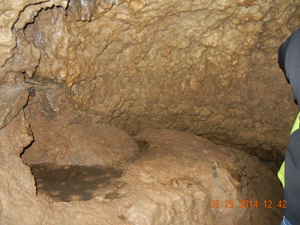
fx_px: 269
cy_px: 112
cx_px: 150
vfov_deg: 45.4
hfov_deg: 58.4
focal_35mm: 31
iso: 268
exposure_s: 1/30
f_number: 3.5
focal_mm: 5.4
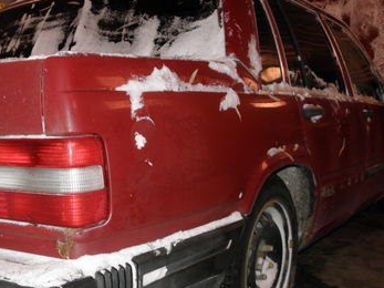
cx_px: 112
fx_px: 532
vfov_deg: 30.1
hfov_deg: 38.9
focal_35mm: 48
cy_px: 184
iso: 100
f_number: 2.8
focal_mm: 4.6
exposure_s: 1/30
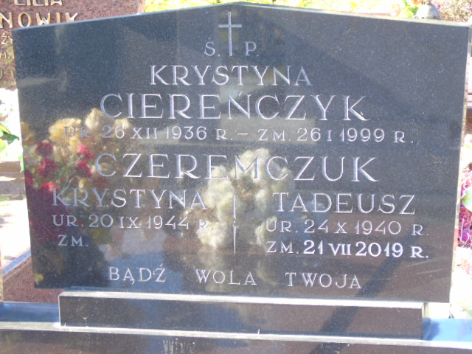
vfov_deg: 12.0
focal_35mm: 124
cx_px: 236
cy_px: 177
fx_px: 1691
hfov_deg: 15.9
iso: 100
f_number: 4.6
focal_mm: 22
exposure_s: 1/30
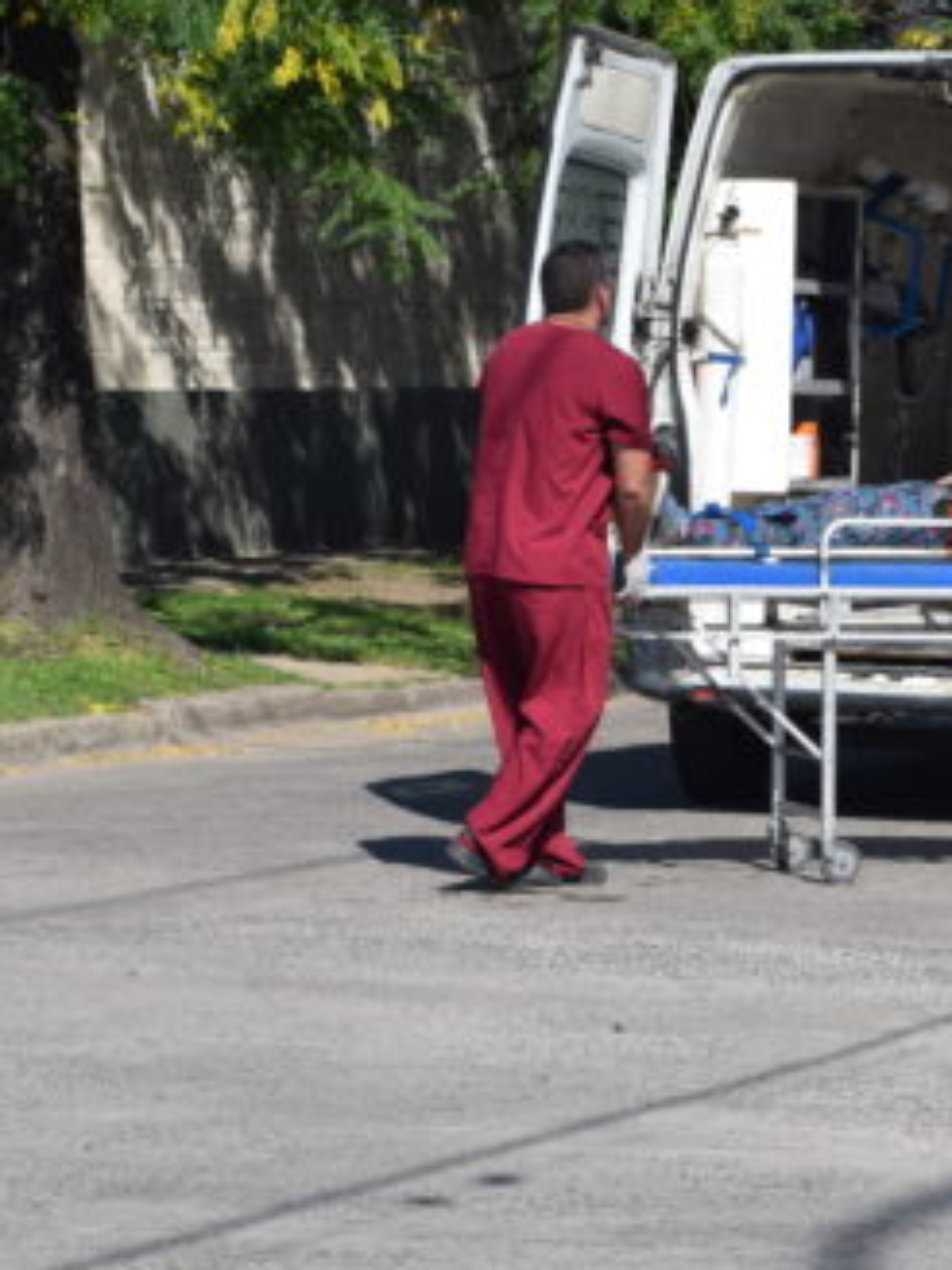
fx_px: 7083
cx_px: 956
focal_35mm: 193
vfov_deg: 10.2
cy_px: 614
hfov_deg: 7.7
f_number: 10
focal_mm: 55
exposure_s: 1/400
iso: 200
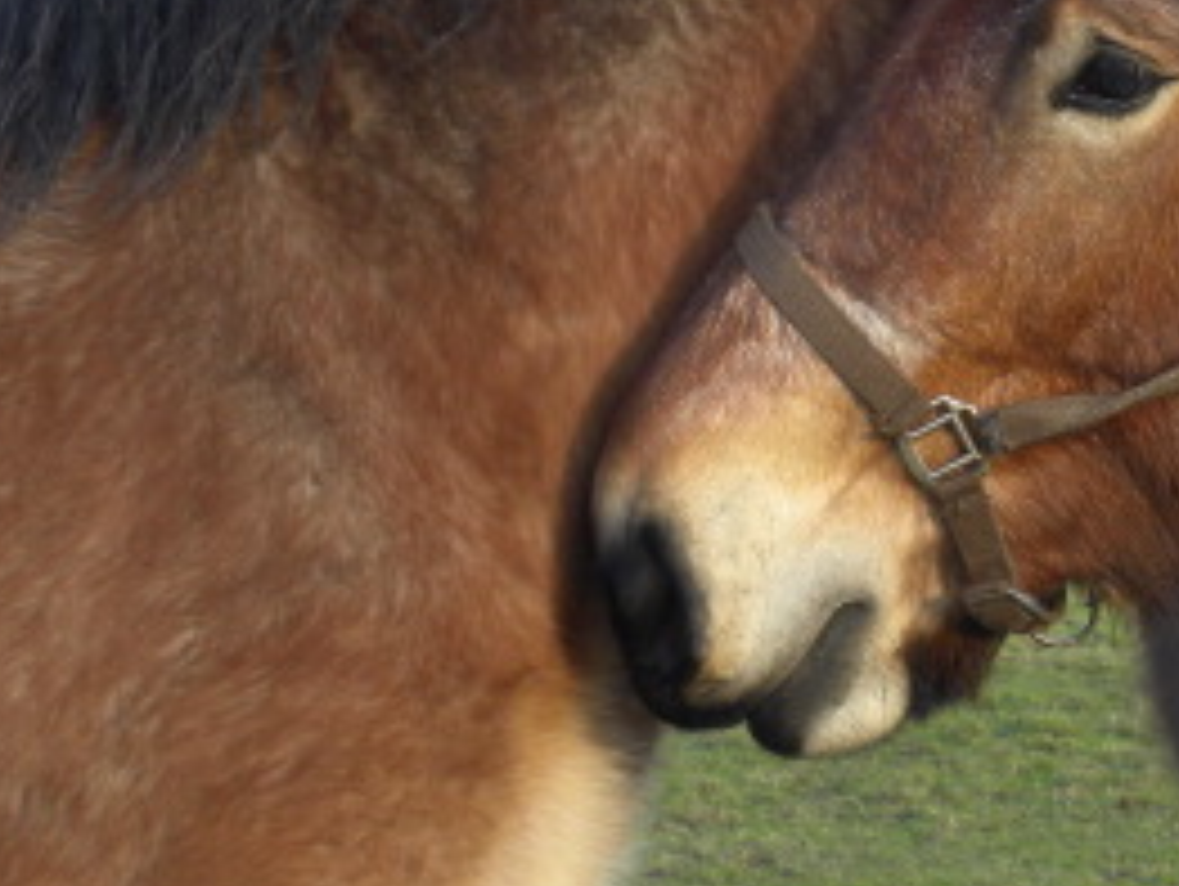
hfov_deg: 15.2
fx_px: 4330
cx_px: 1224
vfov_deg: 11.6
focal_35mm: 127
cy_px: 121
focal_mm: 9.2
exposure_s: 1/88.7
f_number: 3.5
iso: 64
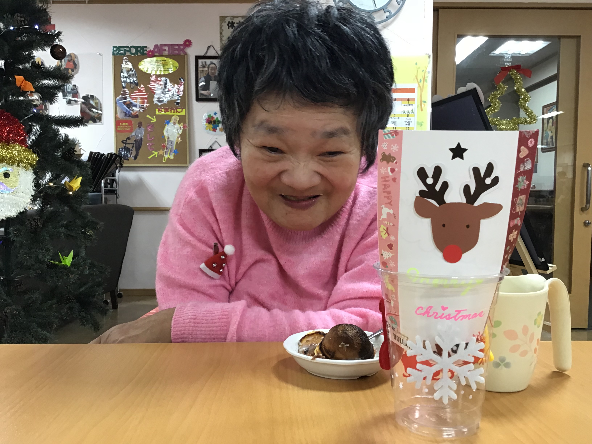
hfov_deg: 58.4
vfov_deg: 45.4
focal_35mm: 31
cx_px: 296
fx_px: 530
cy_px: 222
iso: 64
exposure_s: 1/30
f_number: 2.4
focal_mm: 3.3
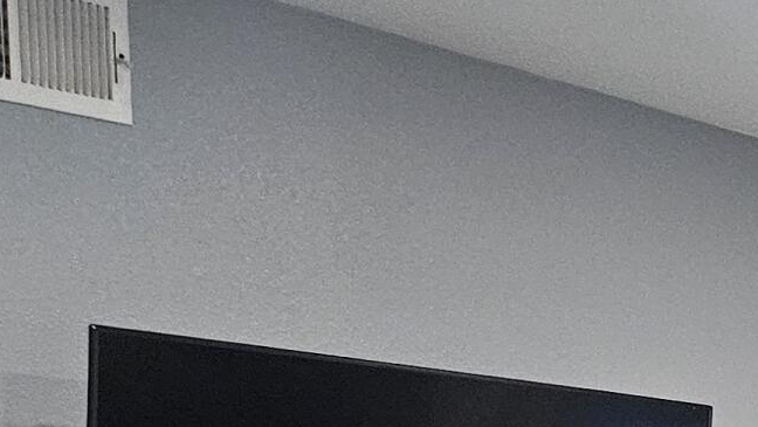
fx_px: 2332
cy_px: 922
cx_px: 1562
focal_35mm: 116
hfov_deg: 14.8
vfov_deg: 9.6
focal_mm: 5.4
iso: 500
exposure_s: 1/120
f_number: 1.8
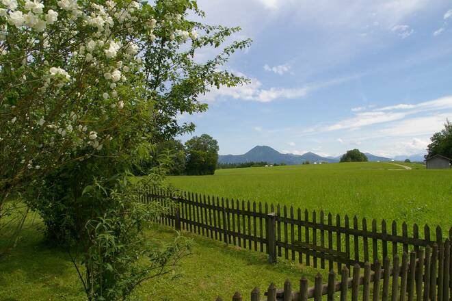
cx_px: 226
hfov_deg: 67.4
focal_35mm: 27
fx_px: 339
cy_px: 150
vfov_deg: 47.9
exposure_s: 1/250
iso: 400
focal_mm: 18
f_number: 13
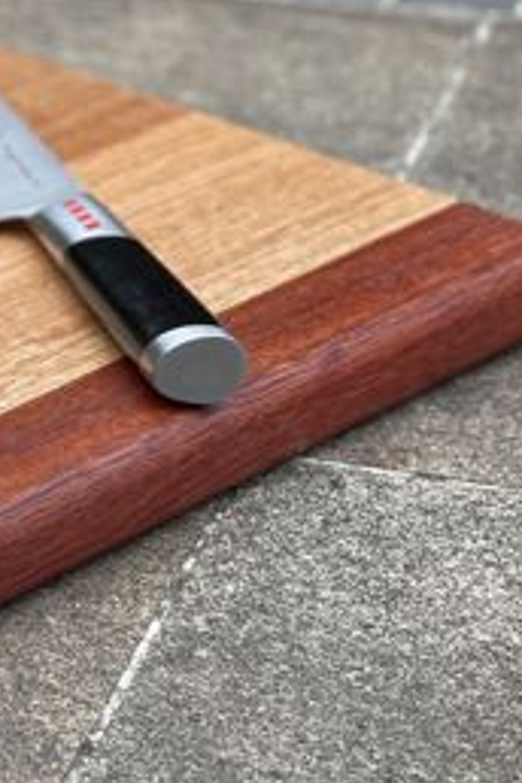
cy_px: 328
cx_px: -288
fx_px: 3371
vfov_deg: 13.2
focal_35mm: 155
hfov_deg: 8.6
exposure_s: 1/121
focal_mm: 7.5
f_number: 2.2
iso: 20
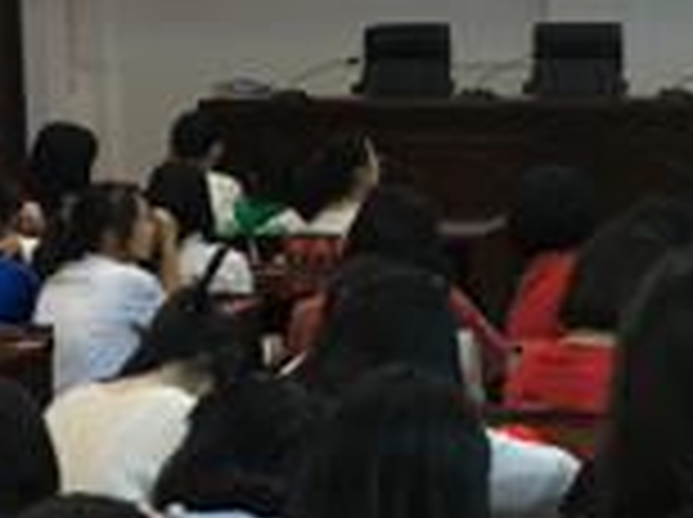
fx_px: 2259
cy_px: 27
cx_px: 792
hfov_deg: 16.8
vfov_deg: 12.9
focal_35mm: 113
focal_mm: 4.15
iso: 125
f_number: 2.2
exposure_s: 1/33
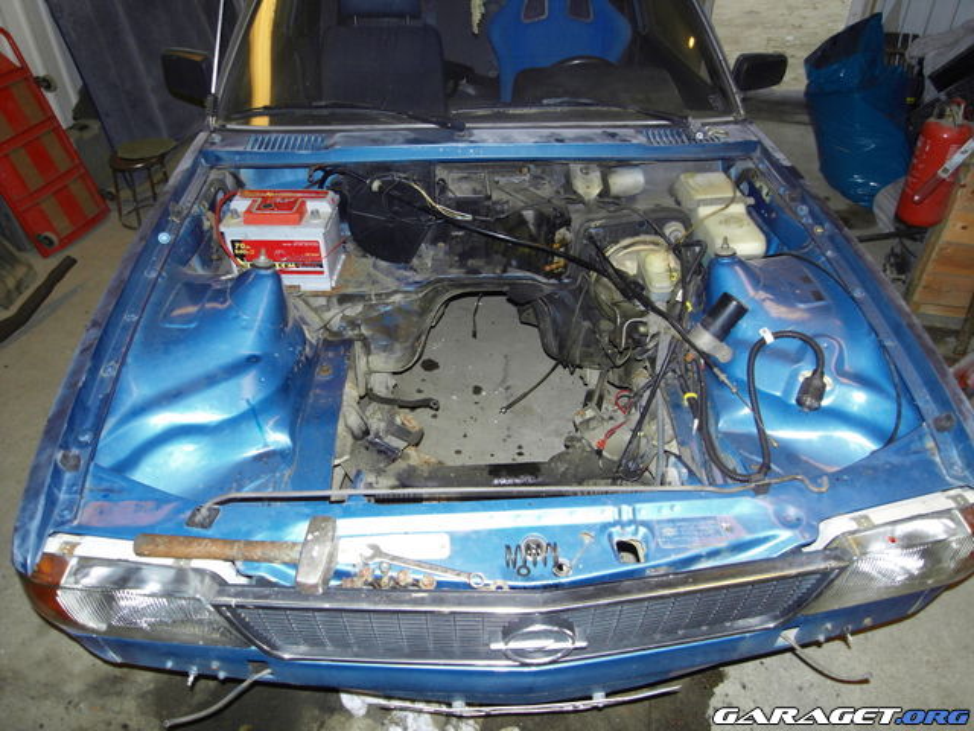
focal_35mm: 24
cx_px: 487
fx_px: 675
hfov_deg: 71.6
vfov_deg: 56.8
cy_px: 366
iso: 100
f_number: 2.8
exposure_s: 1/40
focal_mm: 4.3
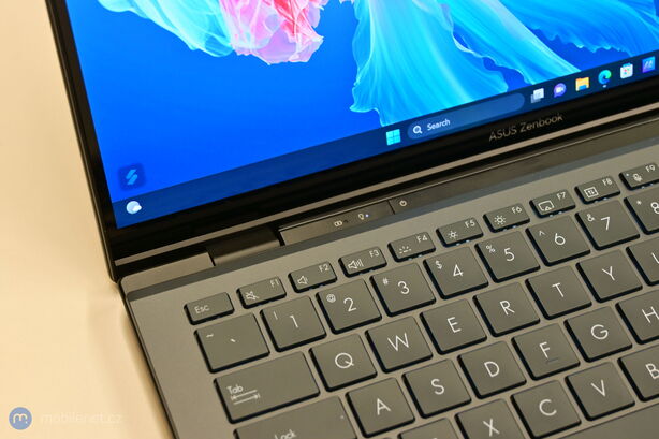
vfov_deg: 19.7
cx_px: 330
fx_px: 1263
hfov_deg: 29.3
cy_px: 220
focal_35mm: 69
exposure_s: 1/20
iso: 400
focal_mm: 46
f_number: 6
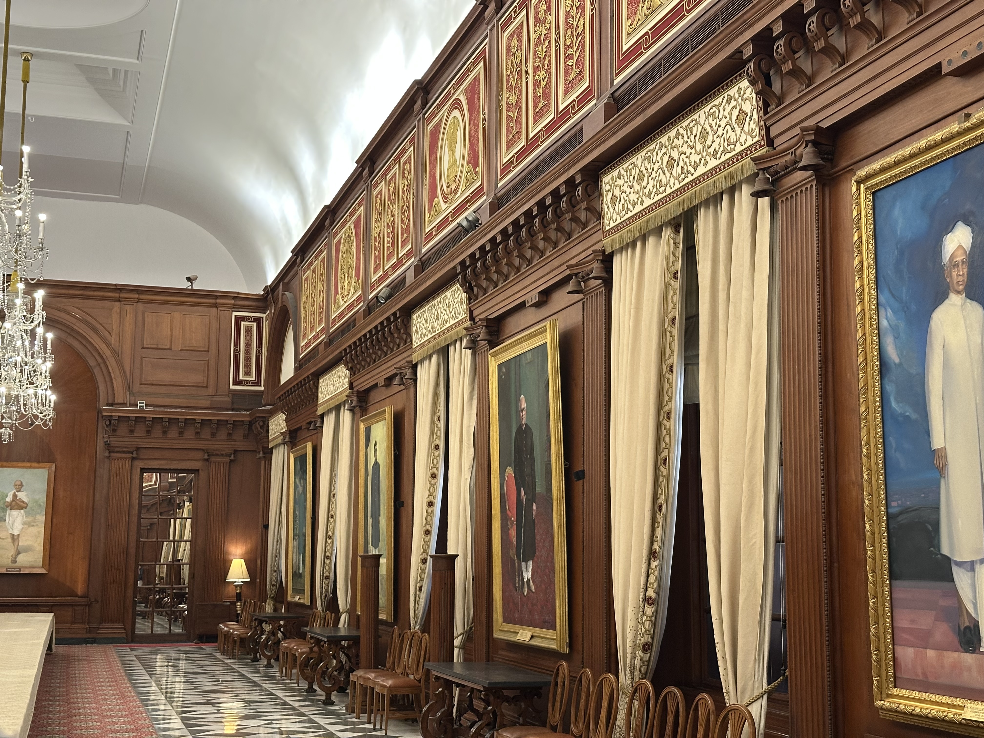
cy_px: 369
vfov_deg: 30.3
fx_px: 1364
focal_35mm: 48
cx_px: 492
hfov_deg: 39.7
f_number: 1.78
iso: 200
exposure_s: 1/50
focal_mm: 6.86
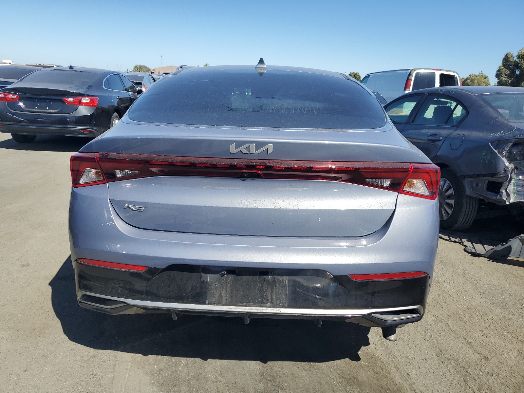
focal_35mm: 26
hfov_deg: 67.3
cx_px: 262
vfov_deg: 53.1
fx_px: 394
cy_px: 196
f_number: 1.5
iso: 50
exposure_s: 1/3333
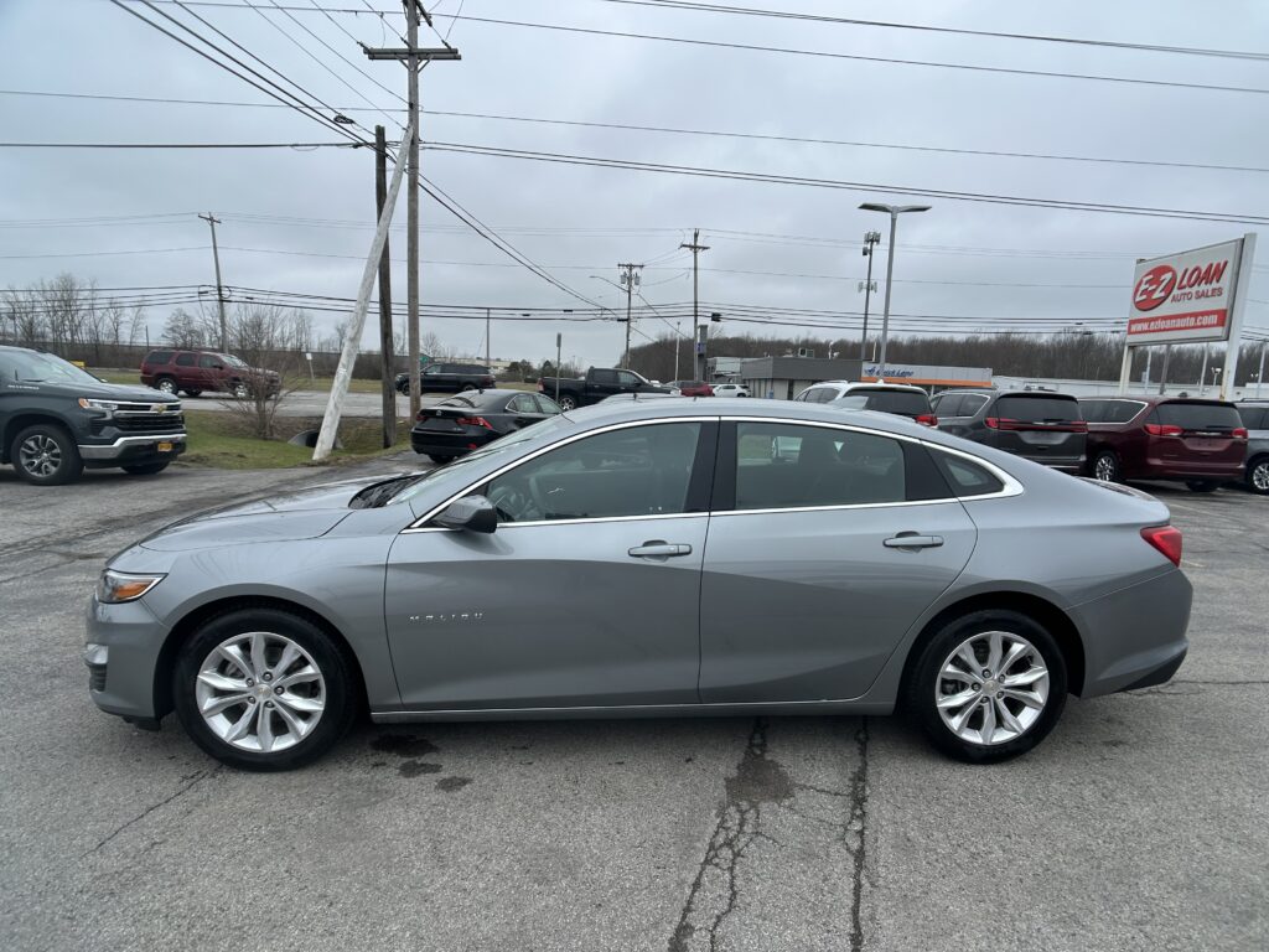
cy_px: 476
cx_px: 634
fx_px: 953
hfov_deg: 67.3
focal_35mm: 26
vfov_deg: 53.1
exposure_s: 1/2404
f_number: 1.5
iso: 50
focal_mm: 5.7
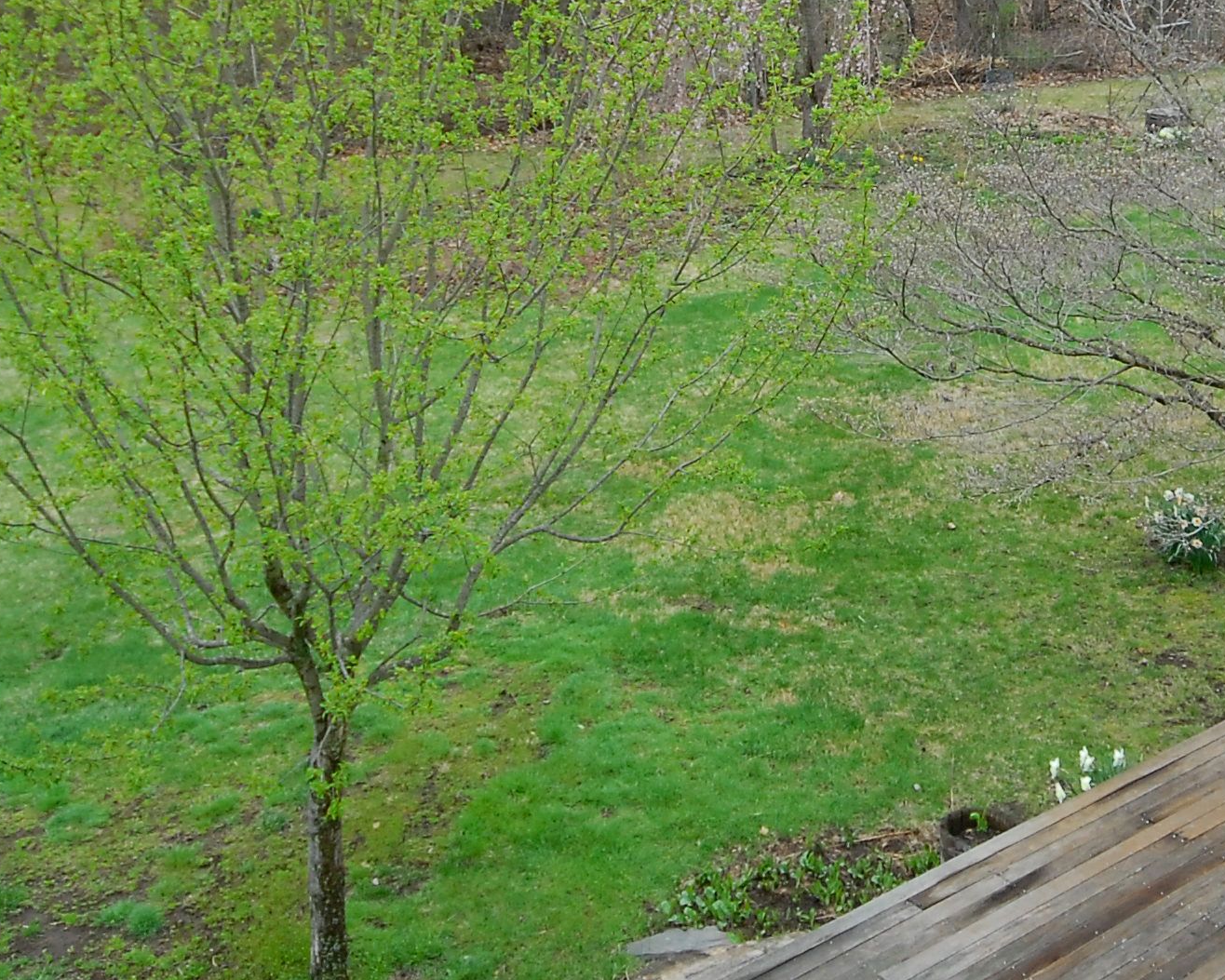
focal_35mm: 48
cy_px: 102
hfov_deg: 38.3
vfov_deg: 30.3
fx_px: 1729
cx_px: 880
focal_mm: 11.5
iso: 400
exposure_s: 1/320
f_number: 5.6
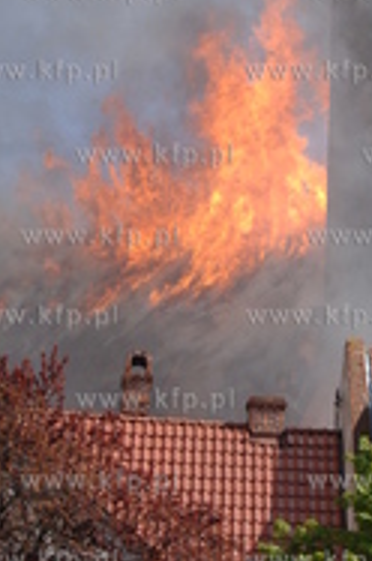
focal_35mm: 90
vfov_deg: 22.5
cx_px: 345
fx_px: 1400
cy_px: 150
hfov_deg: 14.9
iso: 400
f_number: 8
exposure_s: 1/750
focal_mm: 28
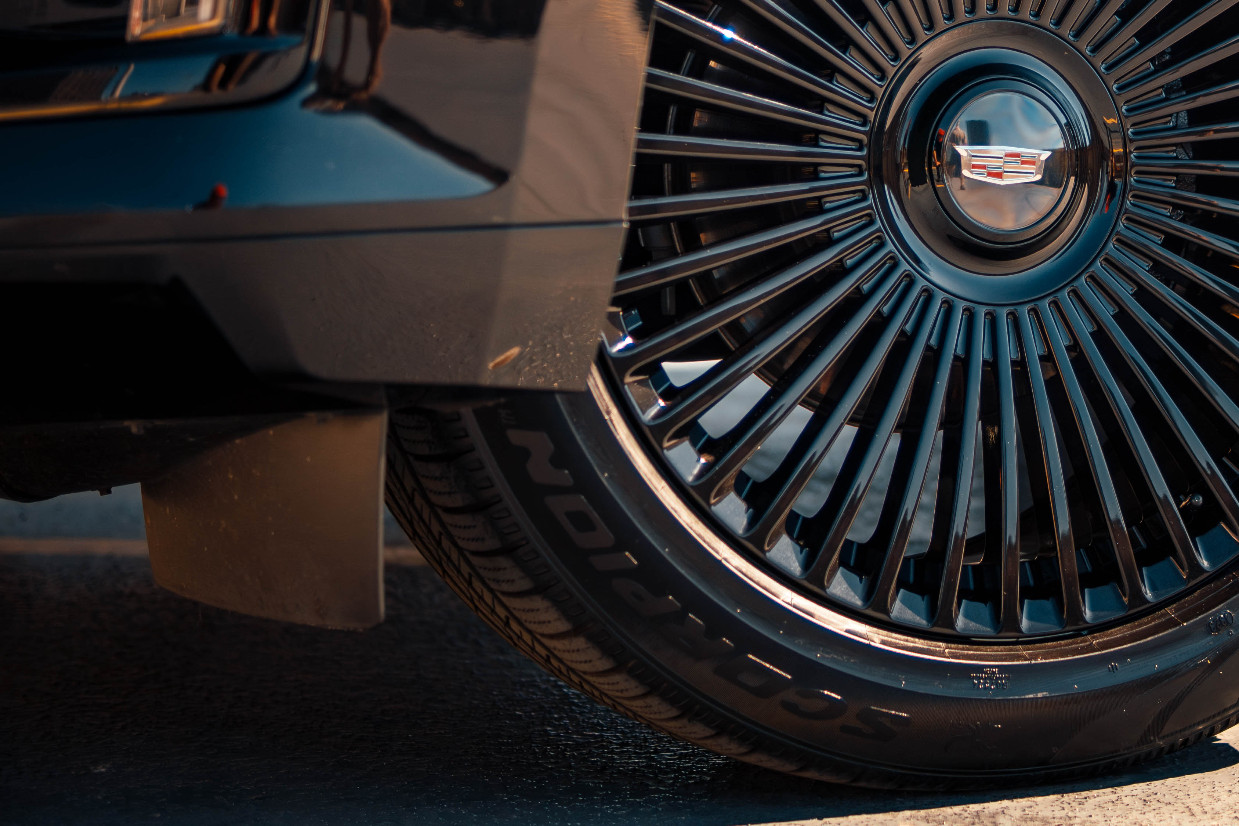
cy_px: 103
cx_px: 970
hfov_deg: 25.0
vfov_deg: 16.9
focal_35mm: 80
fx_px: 2753
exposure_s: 1/800
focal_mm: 30
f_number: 1.4
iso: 100
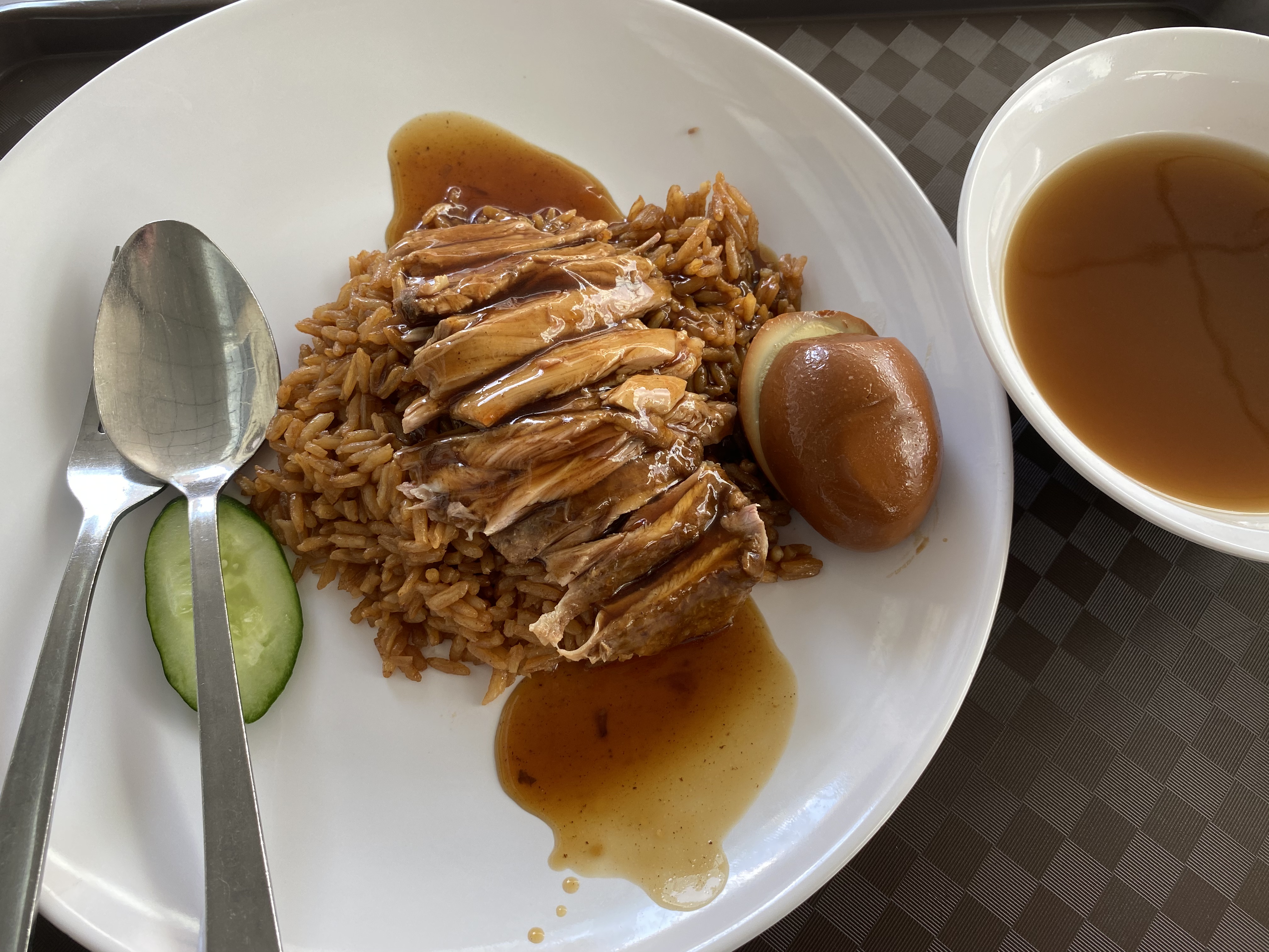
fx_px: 953
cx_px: 634
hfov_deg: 67.3
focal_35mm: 26
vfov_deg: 53.1
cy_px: 476
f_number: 1.8
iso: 50
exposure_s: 1/122
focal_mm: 4.25
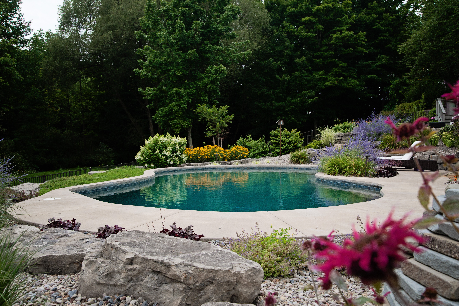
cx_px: 230
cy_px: 153
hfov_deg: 55.8
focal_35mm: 34
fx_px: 433
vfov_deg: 38.8
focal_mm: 34
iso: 400
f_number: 8
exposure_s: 1/750
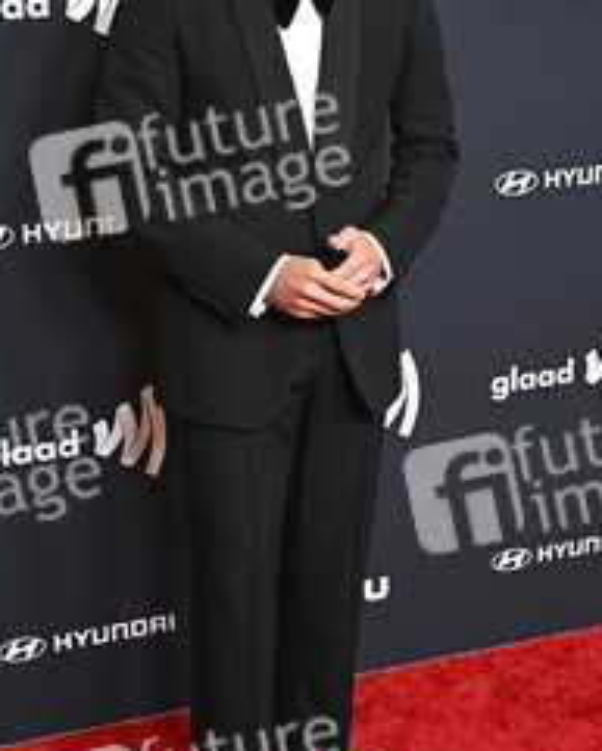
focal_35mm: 67
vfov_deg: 28.3
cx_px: 281
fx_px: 1491
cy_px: 324
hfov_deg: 22.8
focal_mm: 43
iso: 4000
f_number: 5.6
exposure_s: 1/250
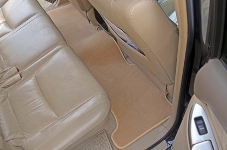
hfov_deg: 51.4
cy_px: 75
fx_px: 236
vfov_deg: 35.3
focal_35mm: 38
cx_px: 114
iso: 250
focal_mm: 25
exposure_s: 1/125
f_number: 5.6
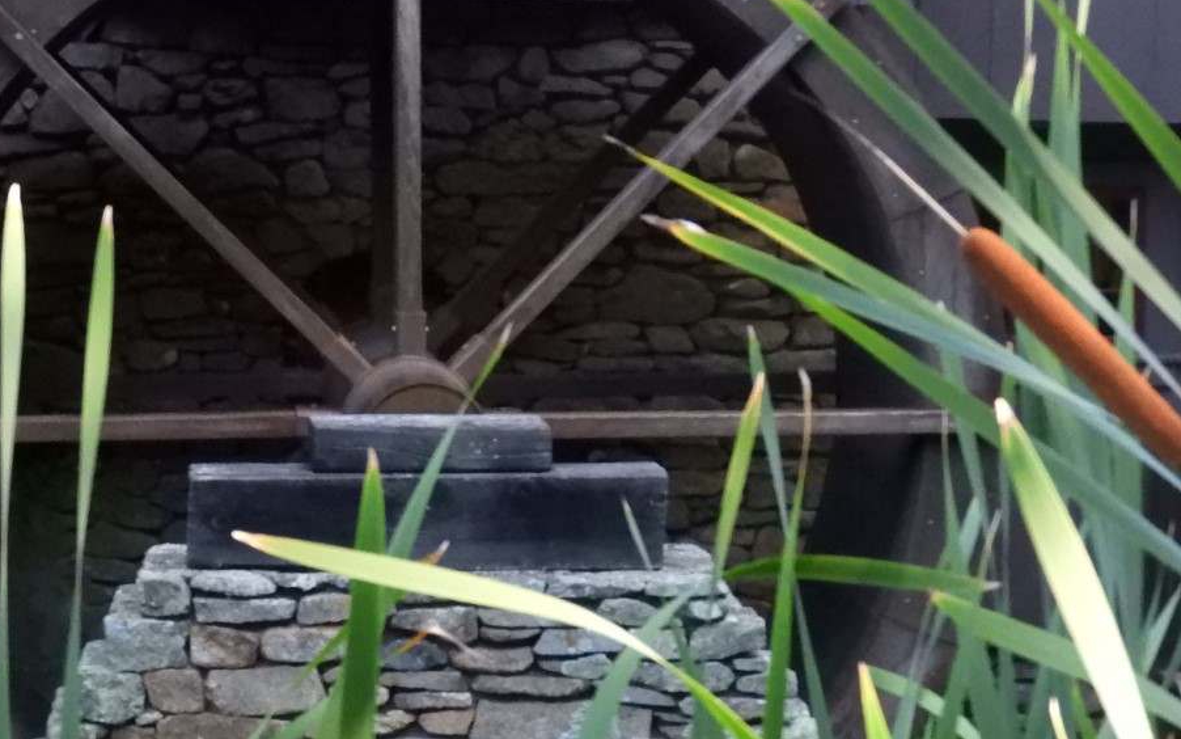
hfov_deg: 18.9
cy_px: 380
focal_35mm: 110
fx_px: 3541
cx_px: 364
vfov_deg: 11.9
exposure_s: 1/640
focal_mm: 11.6
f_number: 4.2
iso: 1600
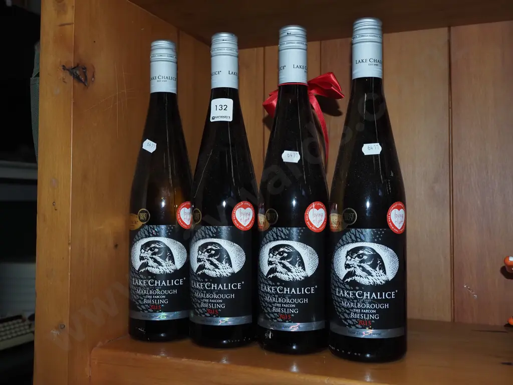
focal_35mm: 38
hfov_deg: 49.0
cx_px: 256
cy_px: 192
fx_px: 563
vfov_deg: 37.7
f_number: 5.6
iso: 2500
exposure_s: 1/160
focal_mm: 19
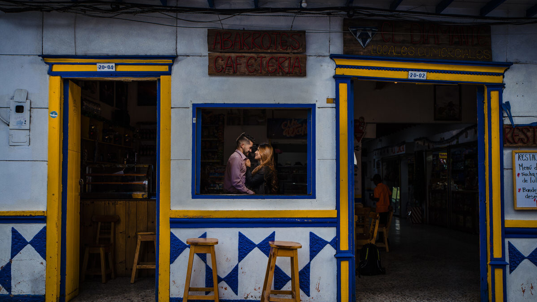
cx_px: 269
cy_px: 153
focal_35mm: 40
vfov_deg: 29.7
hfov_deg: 50.5
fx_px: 570
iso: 160
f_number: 4
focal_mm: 38
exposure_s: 1/200
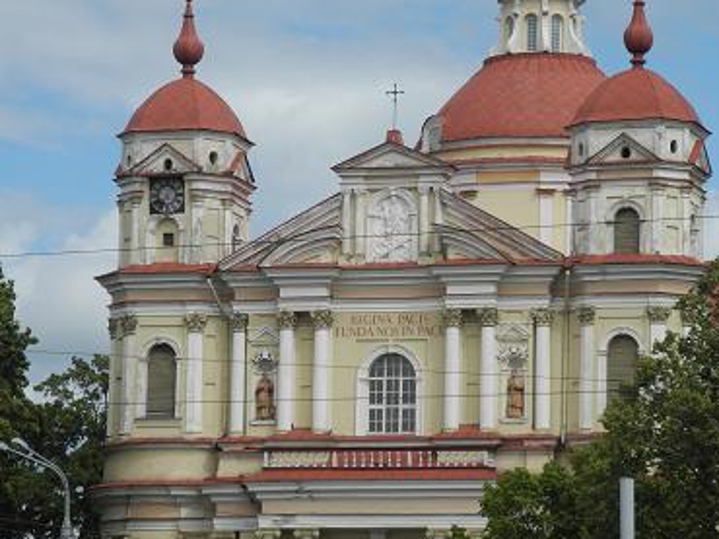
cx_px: 404
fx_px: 4401
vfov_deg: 7.0
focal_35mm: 212
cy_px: 265
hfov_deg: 9.3
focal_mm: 32.6
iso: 100
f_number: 5
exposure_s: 1/800
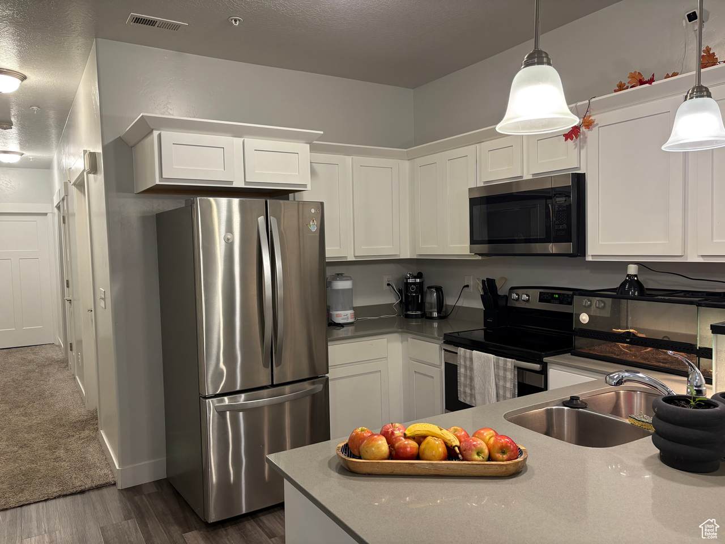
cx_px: 362
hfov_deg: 67.3
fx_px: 545
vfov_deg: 53.1
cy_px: 272
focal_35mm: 26
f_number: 1.6
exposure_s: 1/60
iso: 125
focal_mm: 5.96
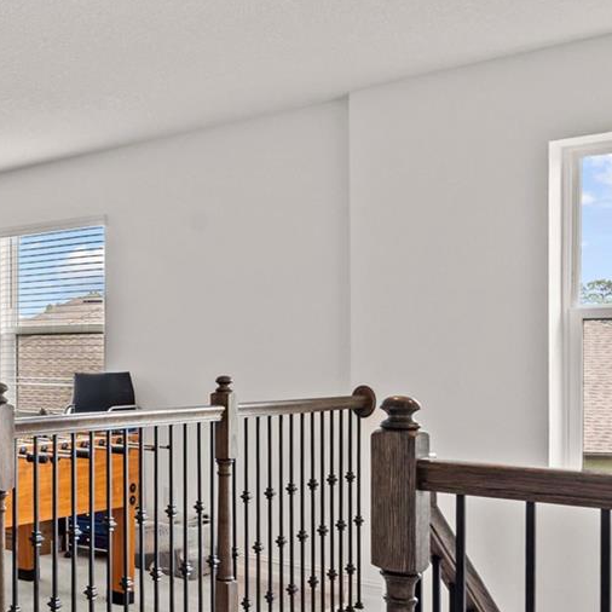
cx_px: -191
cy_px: 348
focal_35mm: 43
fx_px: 860
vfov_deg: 39.1
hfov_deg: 30.5
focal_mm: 16
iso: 250
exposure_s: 1/4
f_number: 8
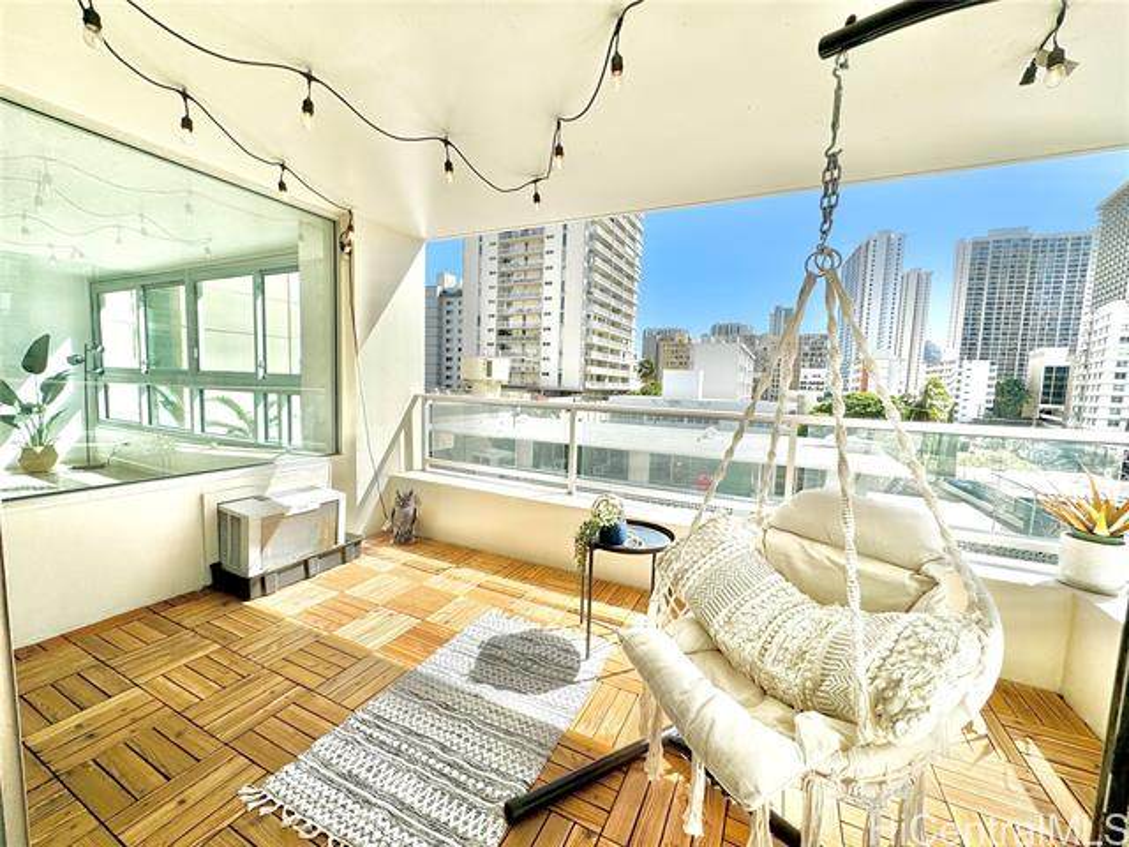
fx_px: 457
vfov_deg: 85.7
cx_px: 564
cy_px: 424
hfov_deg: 102.1
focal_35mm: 14
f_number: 2.2
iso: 40
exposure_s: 1/2208
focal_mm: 2.22
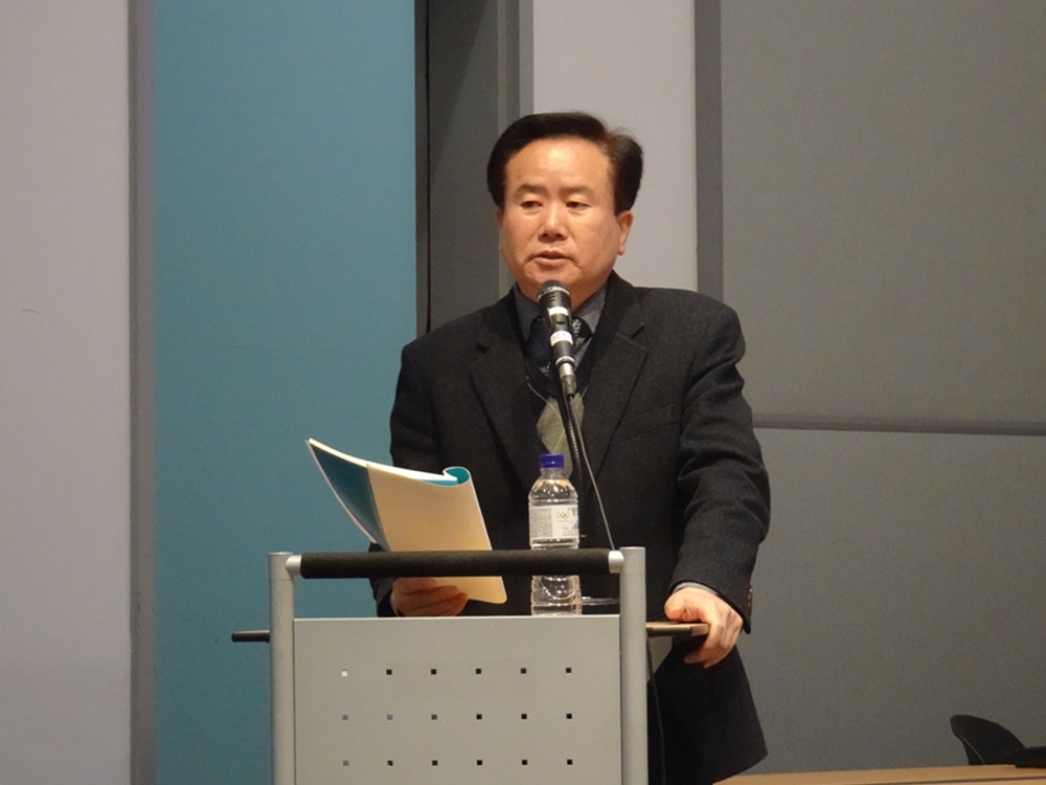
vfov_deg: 10.7
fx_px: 4170
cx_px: 523
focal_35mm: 138
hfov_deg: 14.3
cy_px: 392
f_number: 5.6
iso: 1250
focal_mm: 21.87
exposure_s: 1/50
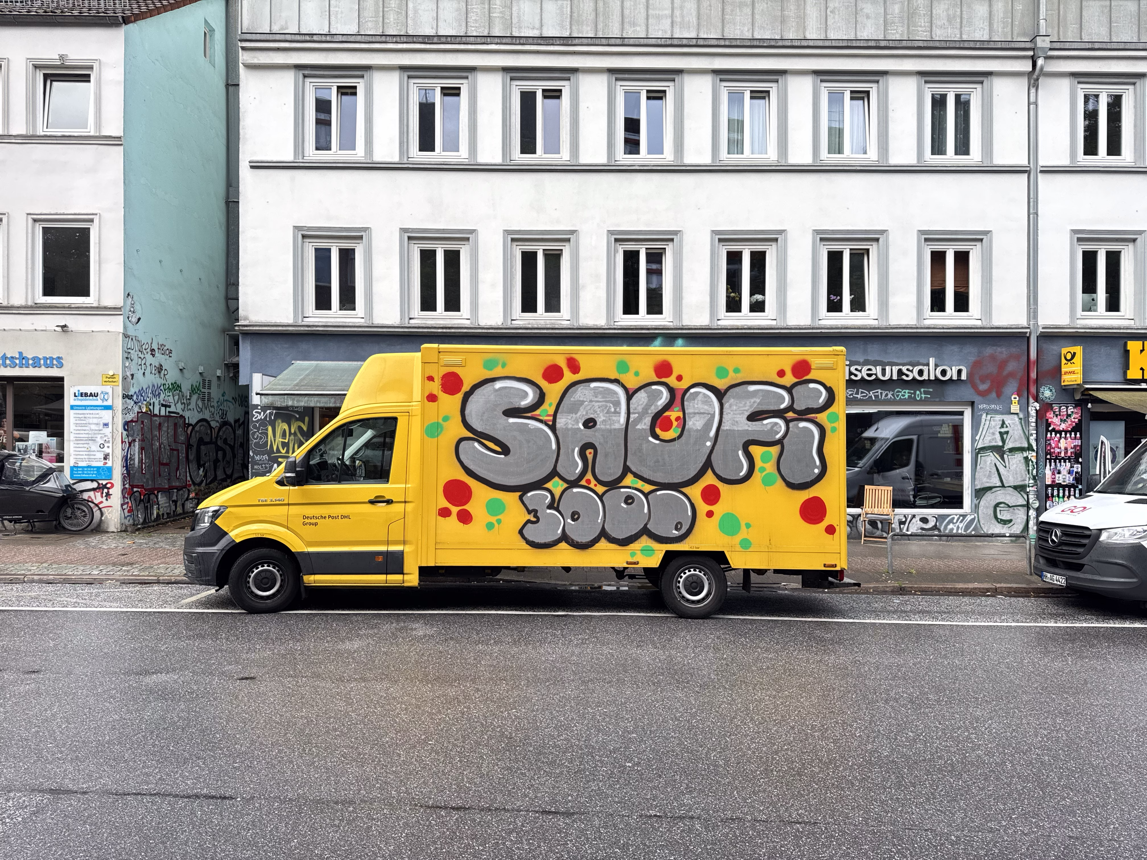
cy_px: 430
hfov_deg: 71.6
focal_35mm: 24
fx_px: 795
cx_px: 574
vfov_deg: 56.8
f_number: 1.78
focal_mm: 6.76
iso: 80
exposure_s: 1/572
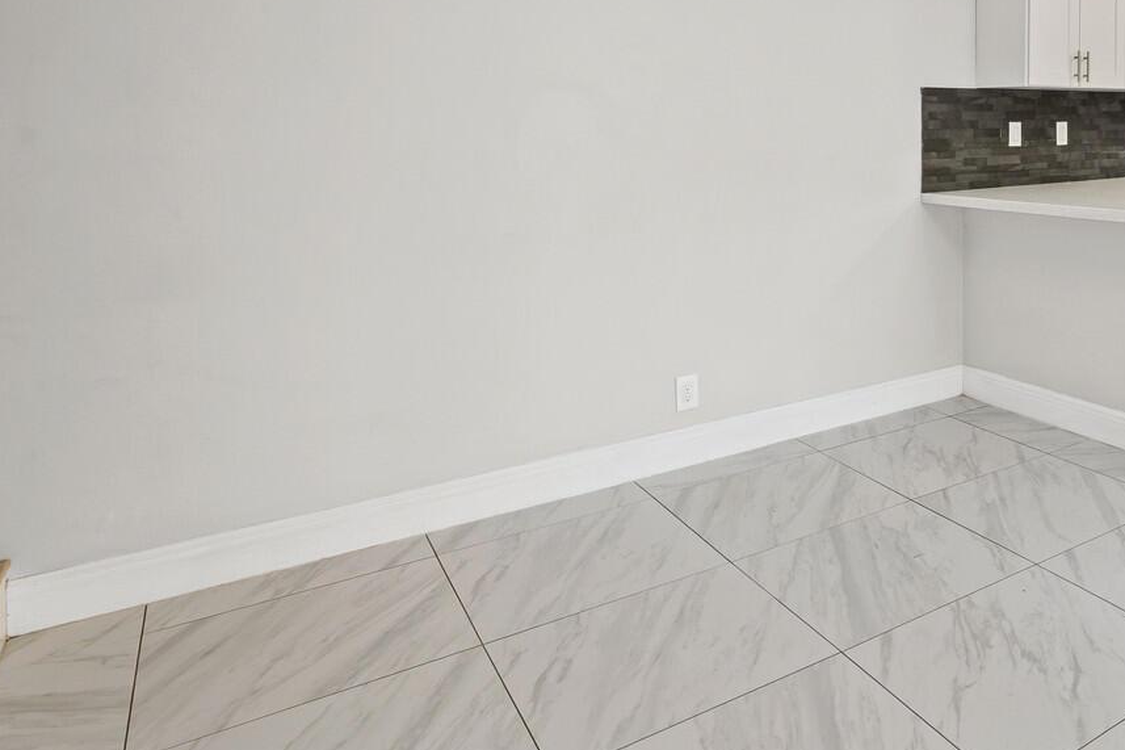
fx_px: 875
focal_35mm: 28
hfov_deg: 55.1
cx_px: 1050
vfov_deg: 44.0
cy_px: 143
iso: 100
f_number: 13
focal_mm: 12
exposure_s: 1
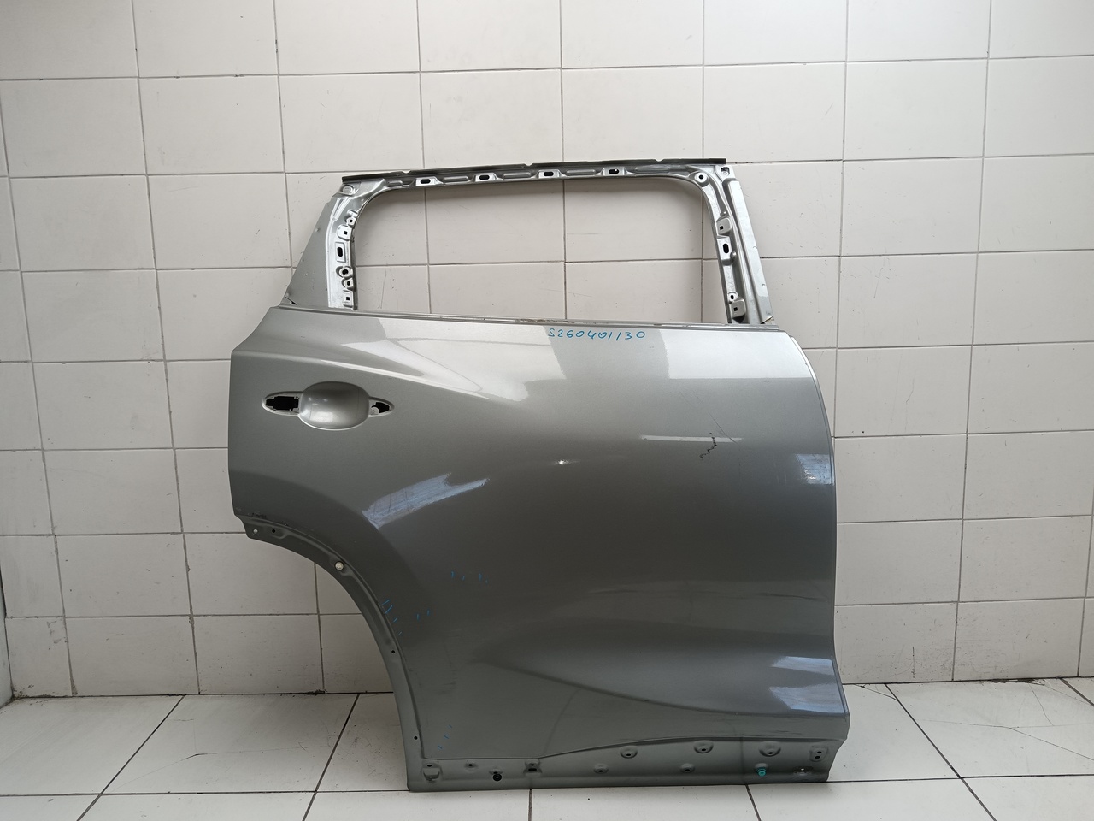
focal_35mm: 27
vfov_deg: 51.4
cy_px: 410
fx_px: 853
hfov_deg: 65.3
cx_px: 547
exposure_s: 1/100
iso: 229
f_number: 1.9
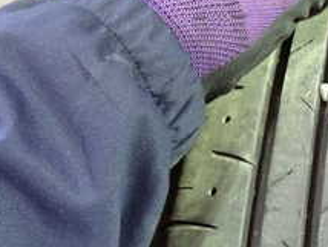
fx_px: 664
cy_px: 140
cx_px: 307
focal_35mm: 70
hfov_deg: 26.6
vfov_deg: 21.0
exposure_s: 1/20
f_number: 2
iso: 800
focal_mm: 4.5
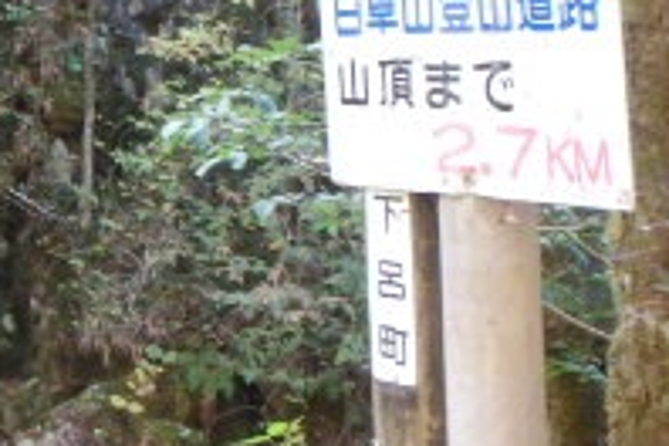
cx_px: -351
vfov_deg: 14.4
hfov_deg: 18.9
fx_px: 1747
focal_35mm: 94
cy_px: 51
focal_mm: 5
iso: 320
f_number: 3.9
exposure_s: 1/30
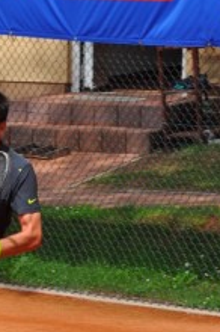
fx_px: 3466
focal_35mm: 377
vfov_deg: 5.5
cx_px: 6
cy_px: 213
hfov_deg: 3.6
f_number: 11
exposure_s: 1/500
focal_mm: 92
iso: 200
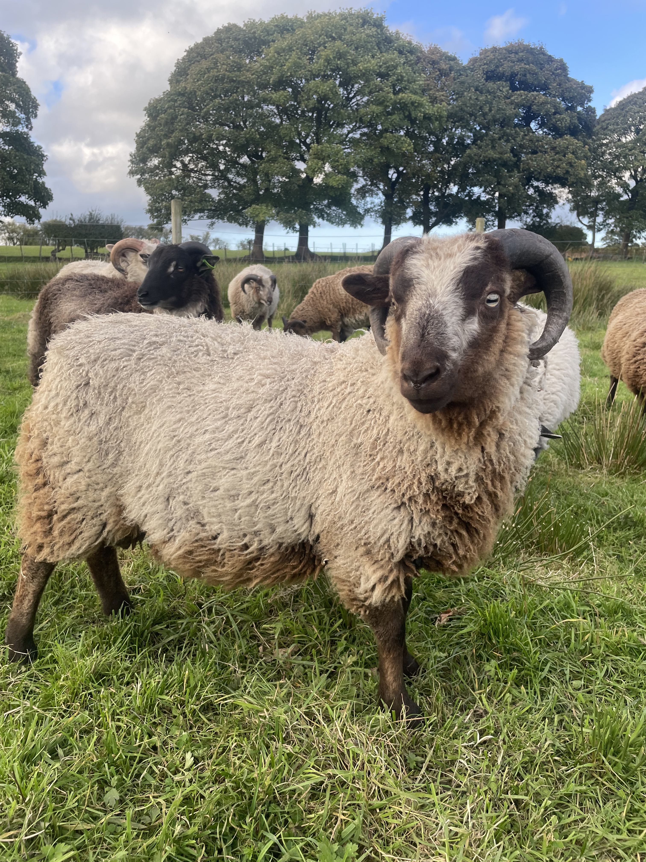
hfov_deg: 53.1
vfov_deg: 67.3
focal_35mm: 26
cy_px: 431
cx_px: 323
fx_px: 647
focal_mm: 4.2
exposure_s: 1/389
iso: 32
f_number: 1.6
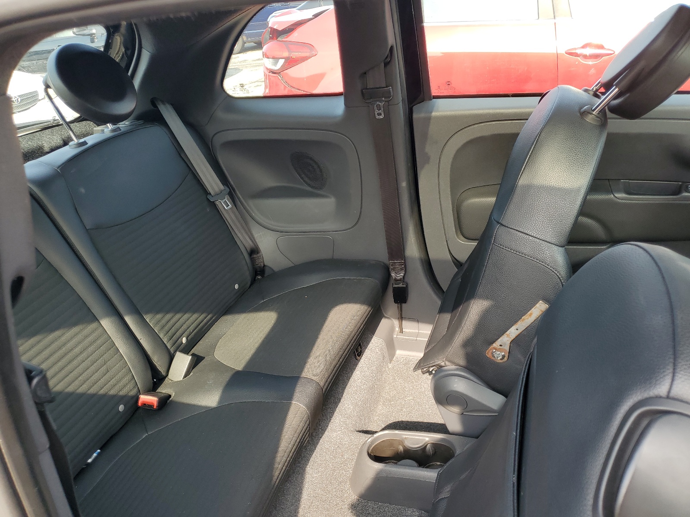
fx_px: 518
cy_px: 258
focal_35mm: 26
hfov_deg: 67.3
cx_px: 345
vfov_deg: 53.1
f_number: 1.5
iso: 50
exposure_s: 1/278
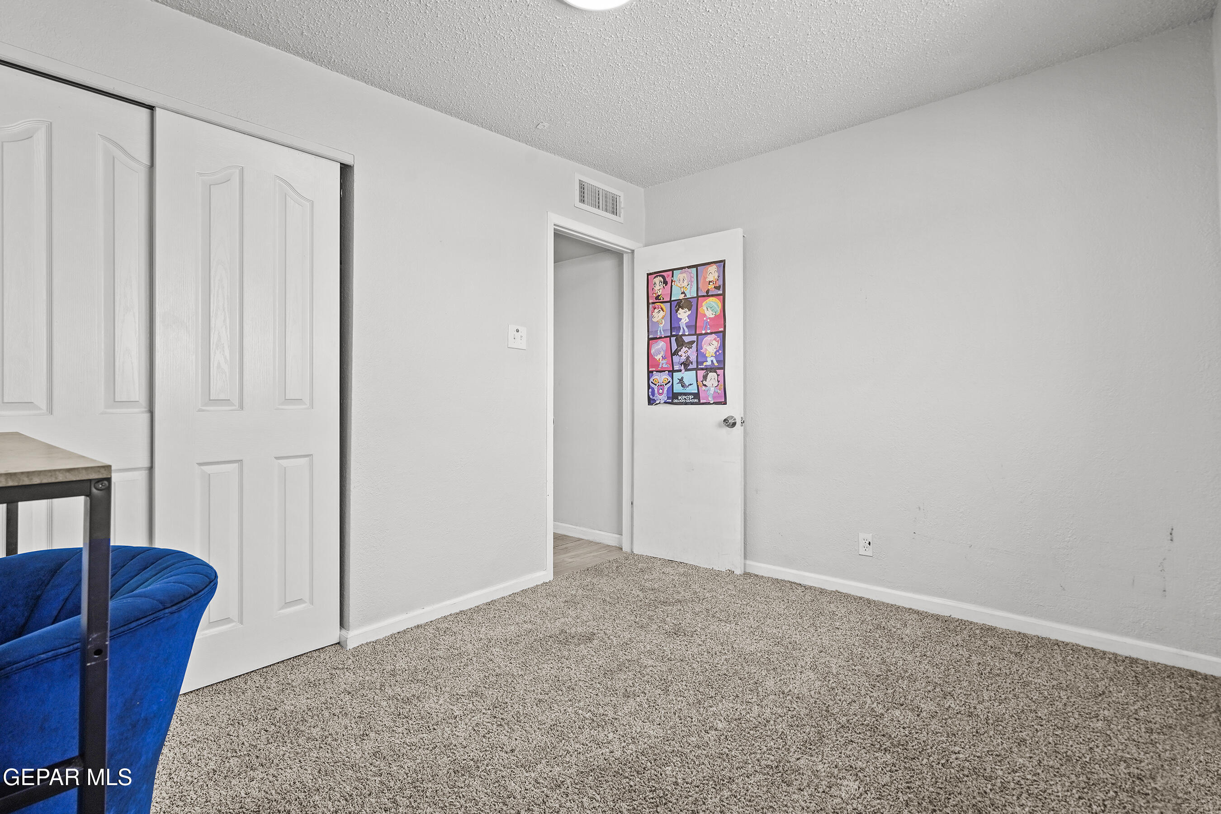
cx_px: 610
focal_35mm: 16
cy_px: 407
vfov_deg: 73.7
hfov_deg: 96.7
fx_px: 543
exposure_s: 1/2
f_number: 8
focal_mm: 16
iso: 250
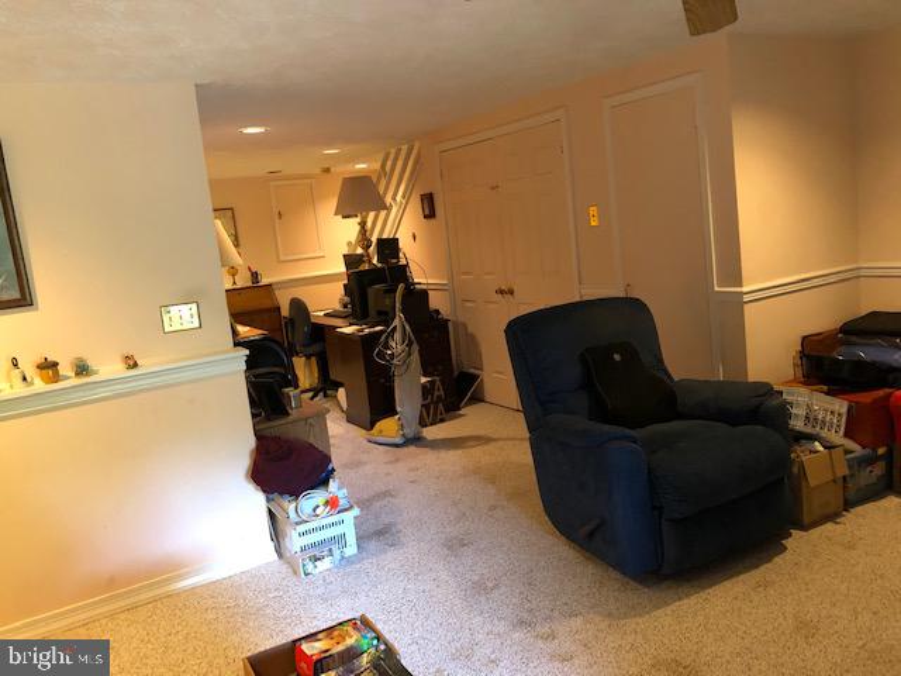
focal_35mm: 28
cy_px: 338
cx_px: 450
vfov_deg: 49.7
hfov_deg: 63.4
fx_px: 729
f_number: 1.8
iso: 80
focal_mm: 4
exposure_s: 1/7
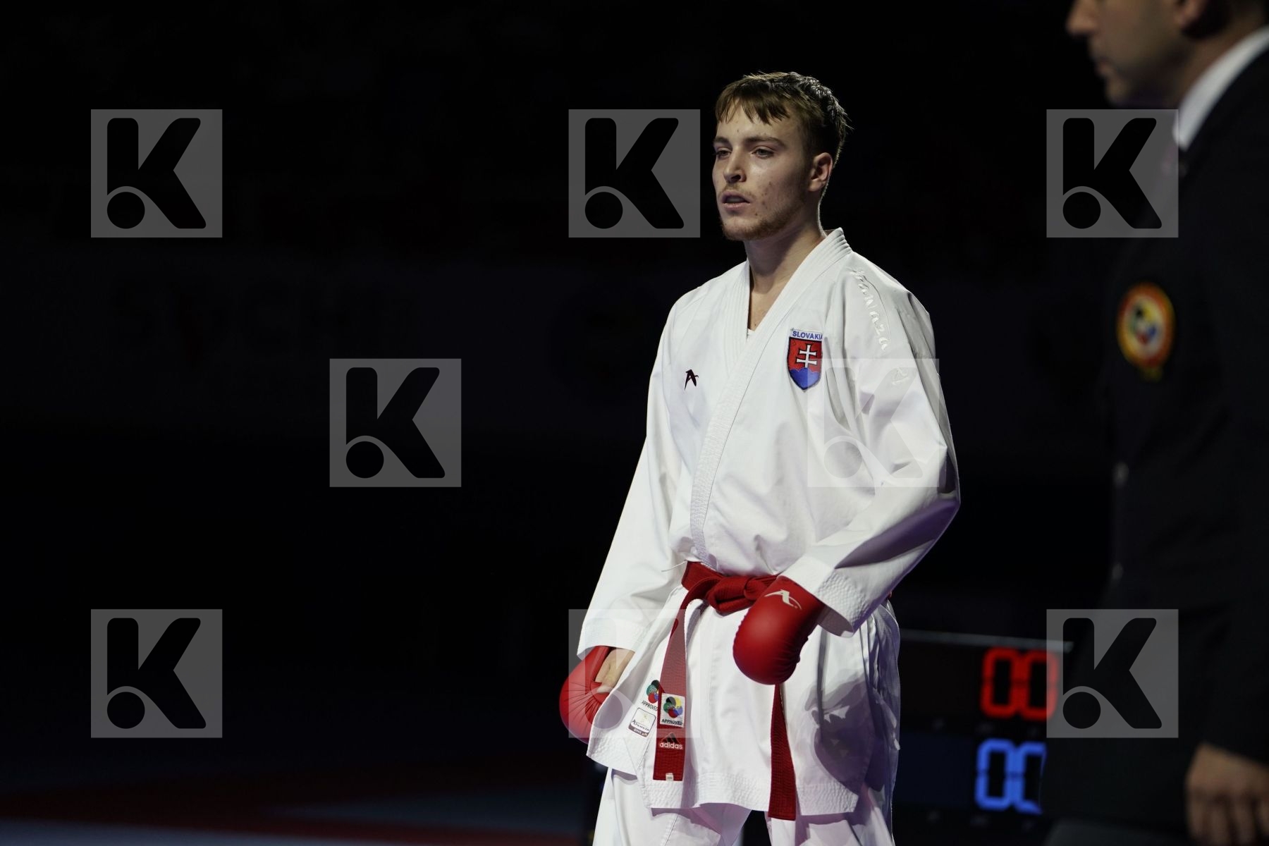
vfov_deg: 9.4
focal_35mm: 146
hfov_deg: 14.1
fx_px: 5146
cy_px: 423
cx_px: 634
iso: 1000
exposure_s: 1/1000
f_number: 2.8
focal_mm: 146
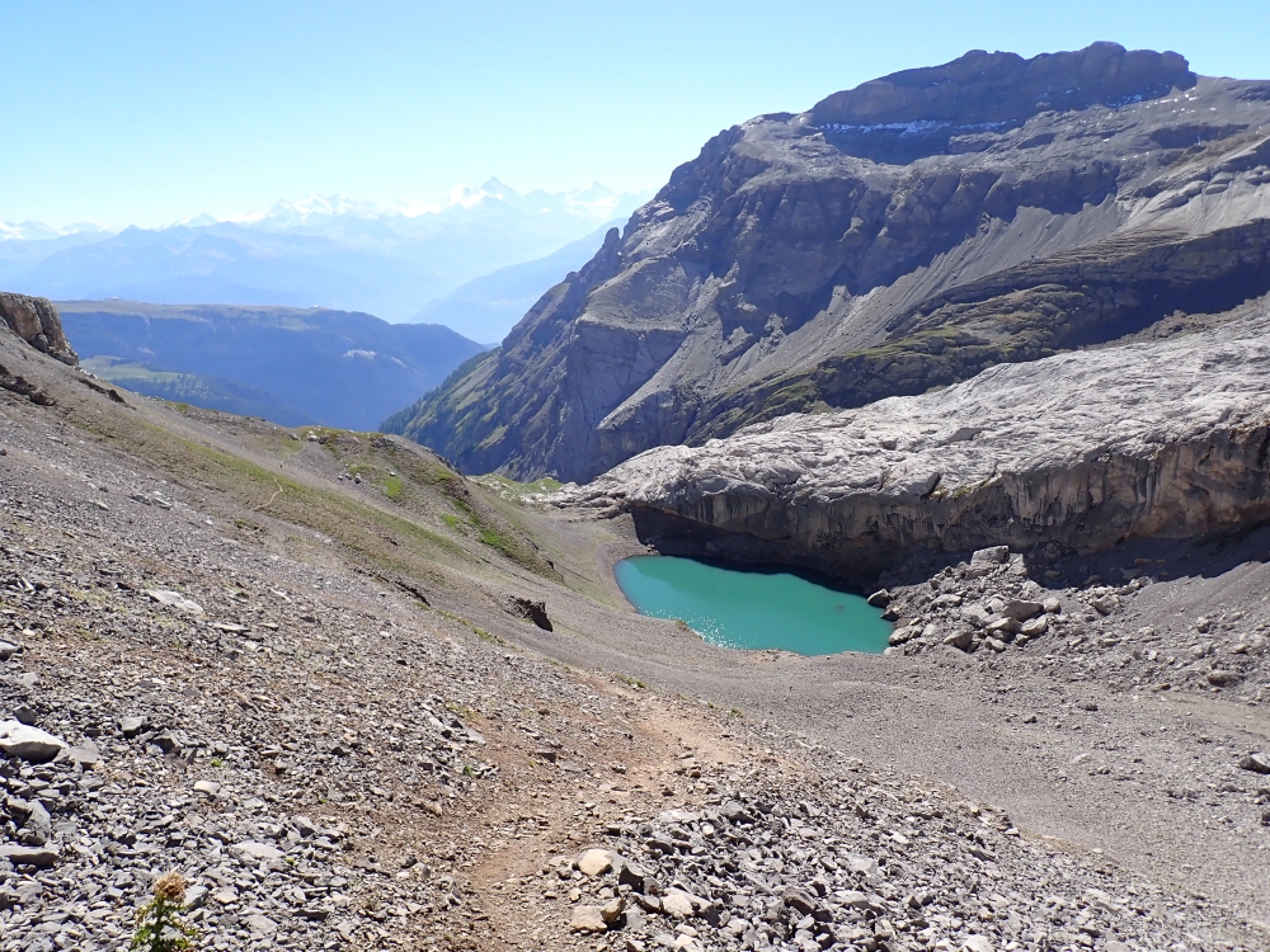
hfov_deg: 69.4
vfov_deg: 54.9
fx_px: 917
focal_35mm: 25
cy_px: 476
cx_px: 635
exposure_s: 1/200
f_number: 8
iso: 100
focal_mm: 4.5
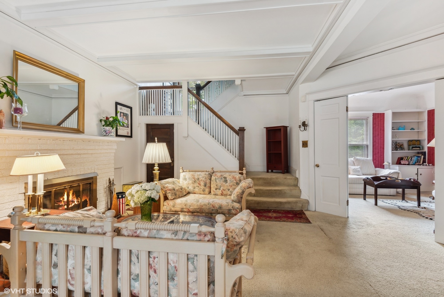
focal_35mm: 16
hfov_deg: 96.7
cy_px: 148
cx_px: 222
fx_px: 197
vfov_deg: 73.8
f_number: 9
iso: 200
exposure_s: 1/3.33
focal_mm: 16
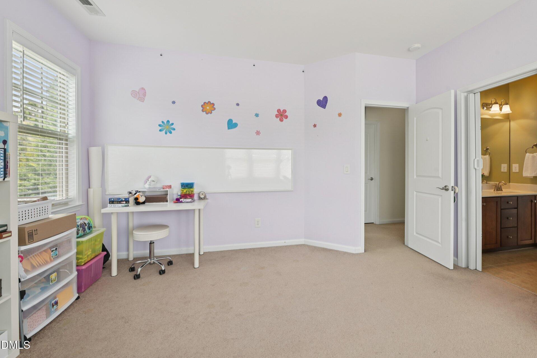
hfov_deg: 100.2
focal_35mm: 15
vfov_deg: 77.3
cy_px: 171
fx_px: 224
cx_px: 287
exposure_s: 1/13
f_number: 9
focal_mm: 14
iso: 200
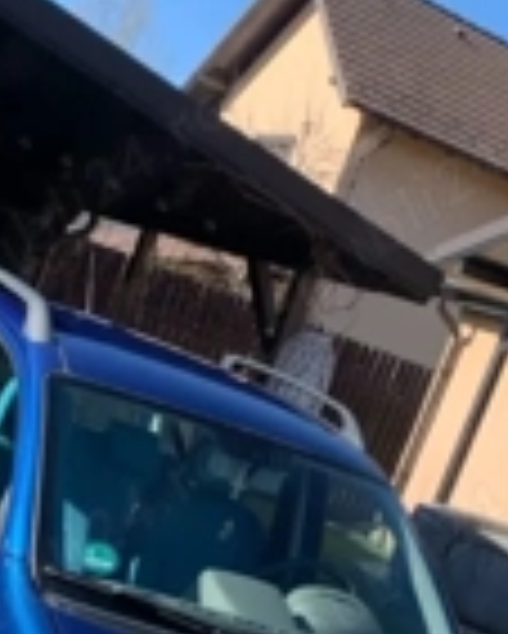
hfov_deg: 21.2
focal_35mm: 72
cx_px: 175
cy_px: 603
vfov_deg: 25.4
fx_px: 1352
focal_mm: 4.25
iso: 25
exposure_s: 1/887
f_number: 1.8
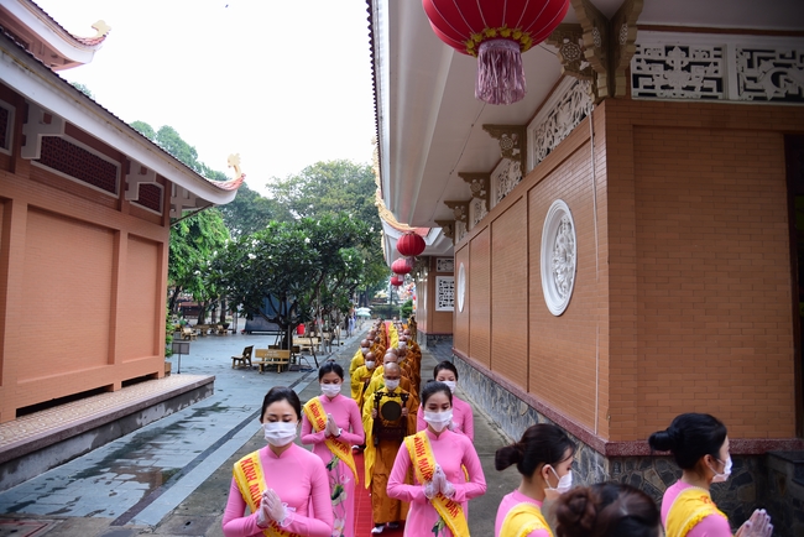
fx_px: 536
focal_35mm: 24
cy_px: 268
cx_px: 402
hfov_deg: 73.7
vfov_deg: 53.2
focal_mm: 24
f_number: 4
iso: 160
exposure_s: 1/80
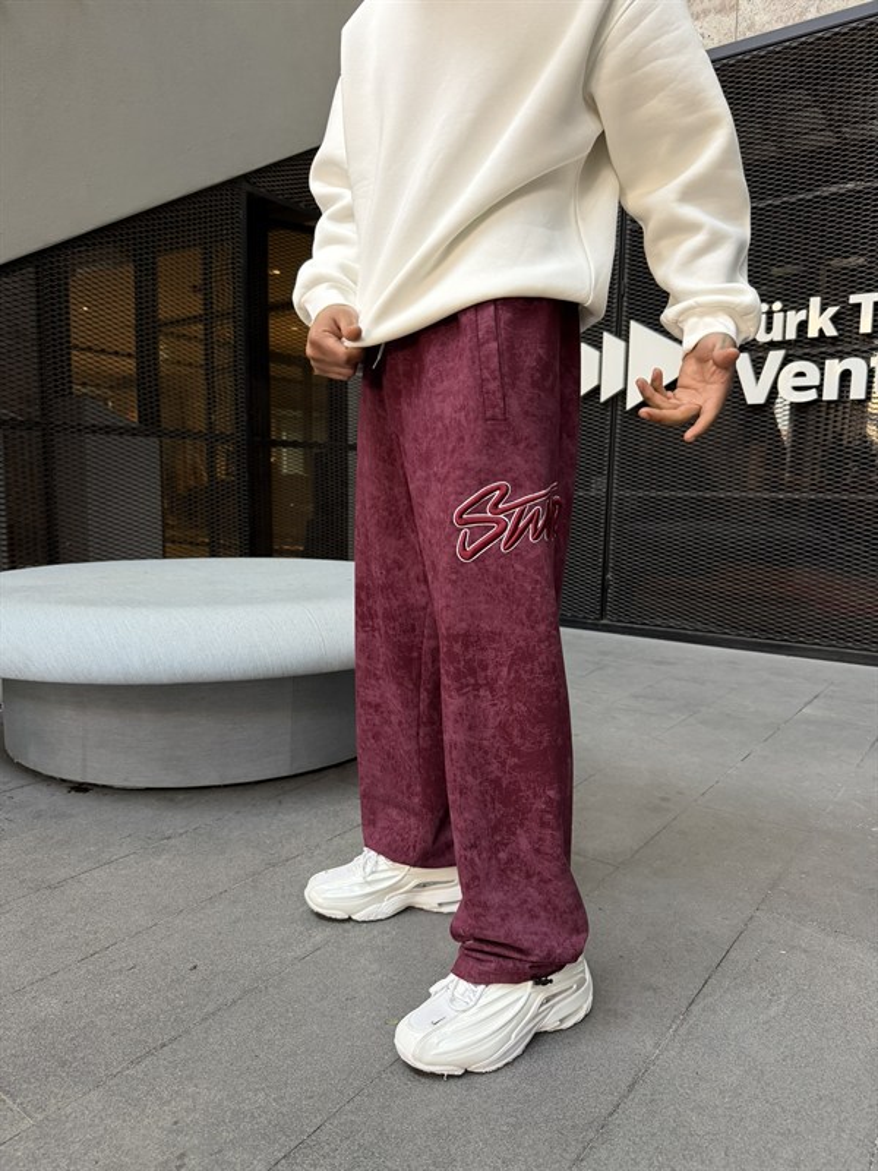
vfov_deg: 71.6
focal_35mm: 24
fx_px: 812
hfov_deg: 56.8
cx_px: 439
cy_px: 586
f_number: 1.78
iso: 200
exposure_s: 1/121
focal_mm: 6.76
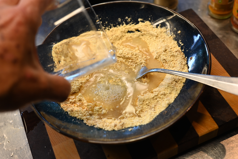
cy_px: 80
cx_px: 119
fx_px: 331
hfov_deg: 39.6
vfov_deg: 27.0
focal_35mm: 50
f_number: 4
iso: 800
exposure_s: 1/60
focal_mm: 50
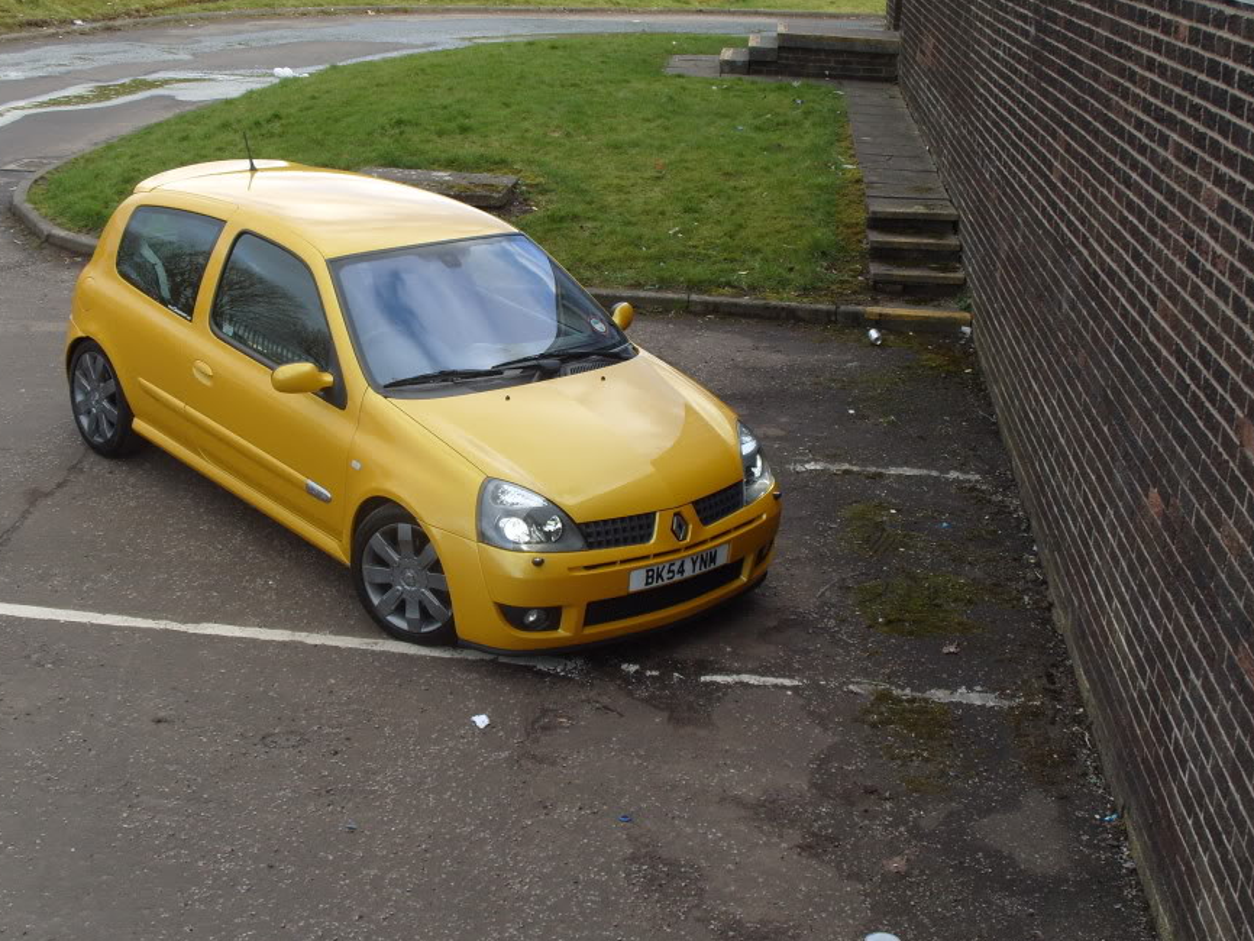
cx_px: 534
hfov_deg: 36.7
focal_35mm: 52
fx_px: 1884
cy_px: 413
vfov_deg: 28.0
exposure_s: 1/180
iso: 80
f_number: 3.6
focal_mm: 9.9
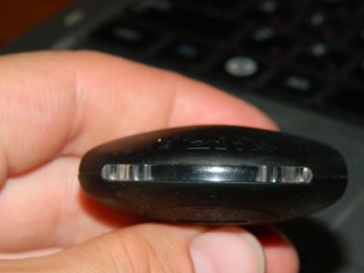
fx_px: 1452
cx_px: 224
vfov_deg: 10.7
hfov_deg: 14.3
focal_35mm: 138
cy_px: 164
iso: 200
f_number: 12.6
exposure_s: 1/30
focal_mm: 18.6
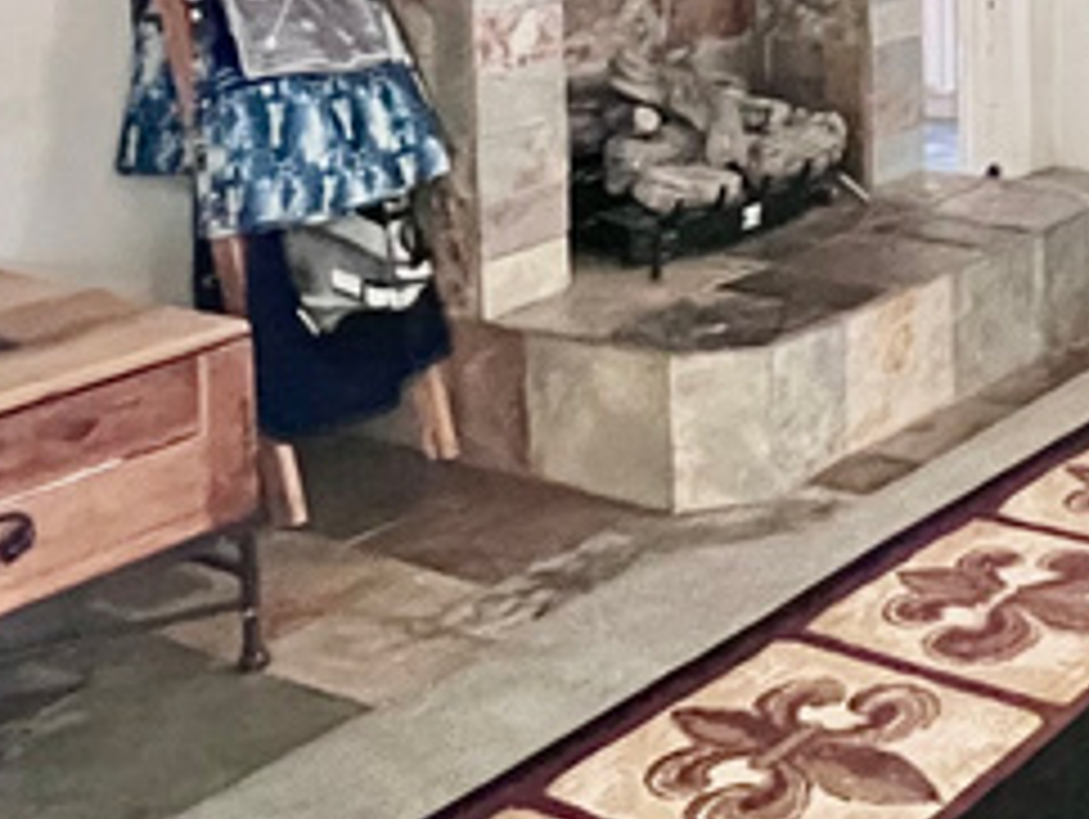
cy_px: -81
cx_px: 1300
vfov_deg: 24.8
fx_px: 1732
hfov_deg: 29.9
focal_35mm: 55
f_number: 1.8
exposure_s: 1/30
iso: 1600
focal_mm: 1.57
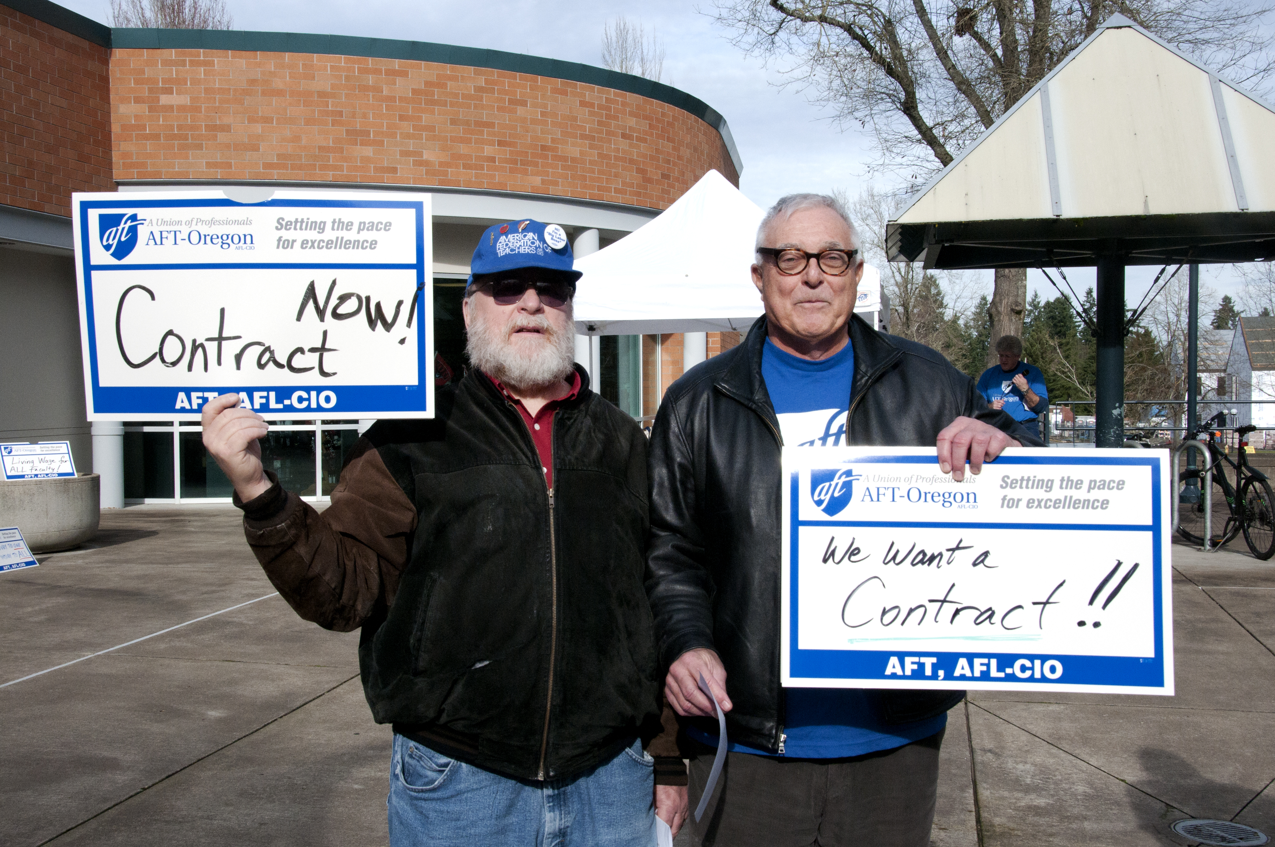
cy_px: 424
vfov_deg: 31.8
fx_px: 1486
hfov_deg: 46.4
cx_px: 638
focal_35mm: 42
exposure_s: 1/1000
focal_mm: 28
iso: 1250
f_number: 16
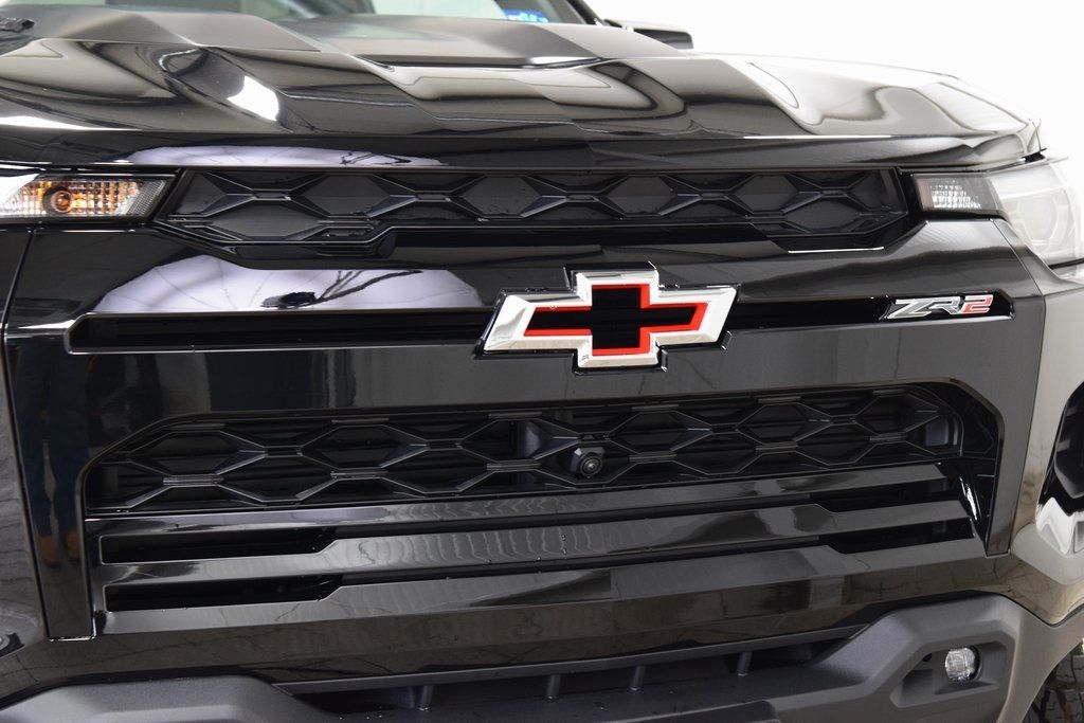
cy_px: 362
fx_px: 2258
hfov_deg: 27.0
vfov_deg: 18.2
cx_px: 542
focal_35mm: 75
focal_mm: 50
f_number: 6.3
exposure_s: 1/15
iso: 1400
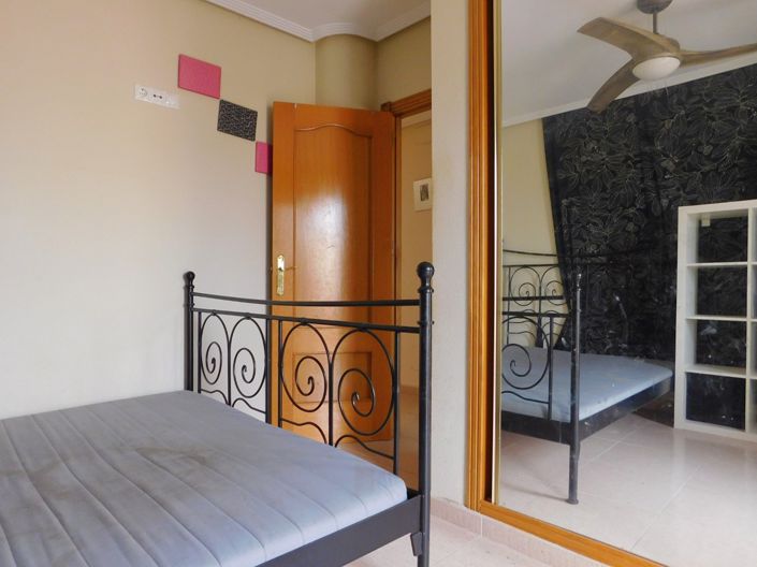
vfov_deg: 58.8
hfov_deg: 74.0
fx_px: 503
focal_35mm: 23
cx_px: 378
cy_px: 284
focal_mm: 4
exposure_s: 1/30
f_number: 3
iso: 200
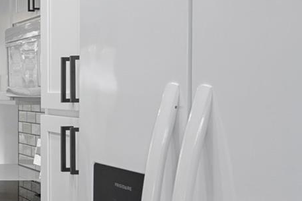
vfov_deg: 21.5
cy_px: 126
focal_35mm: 63
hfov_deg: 24.2
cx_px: -163
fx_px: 529
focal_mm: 18
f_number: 8
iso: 320
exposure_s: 1/2
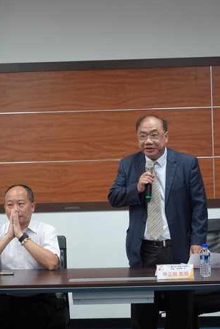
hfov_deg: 12.9
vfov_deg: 19.3
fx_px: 972
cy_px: 163
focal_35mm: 106
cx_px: 111
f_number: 2.8
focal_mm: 25.7
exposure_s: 1/80
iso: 800
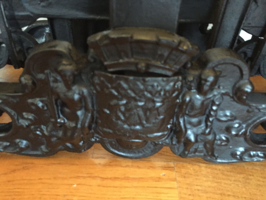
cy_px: 100
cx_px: 133
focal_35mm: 29
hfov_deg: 61.7
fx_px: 223
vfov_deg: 48.2
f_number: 2.2
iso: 800
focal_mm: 4.15
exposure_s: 1/15
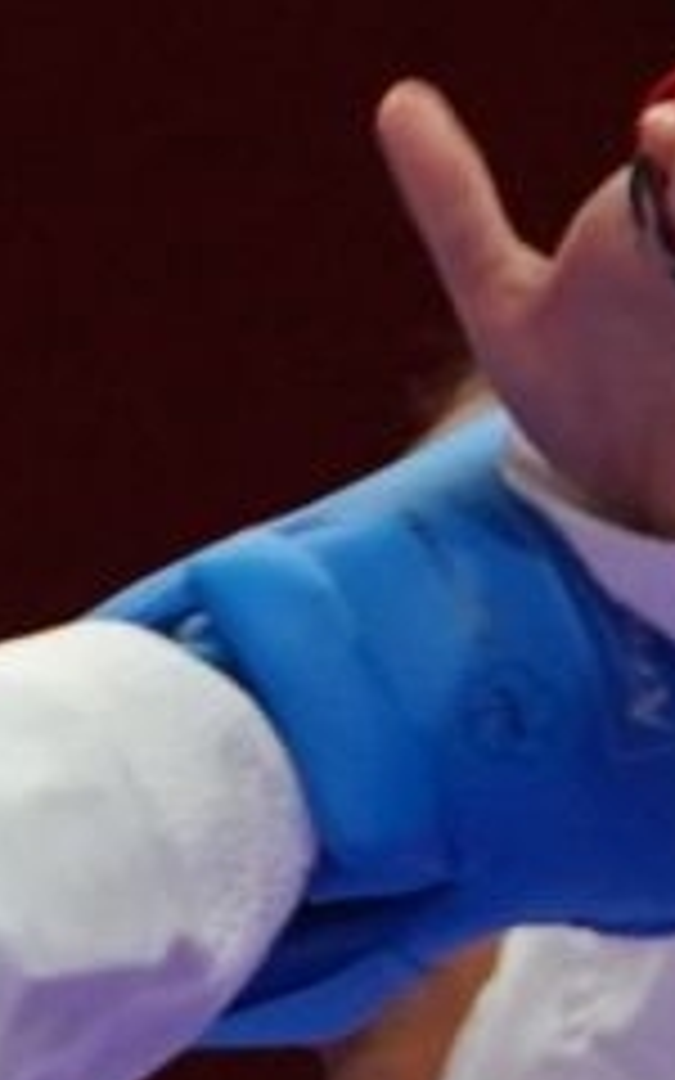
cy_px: 1755
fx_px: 77498
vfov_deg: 0.8
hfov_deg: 0.5
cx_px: -1544
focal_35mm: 2633
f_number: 4
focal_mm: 230
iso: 2000
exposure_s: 1/1000
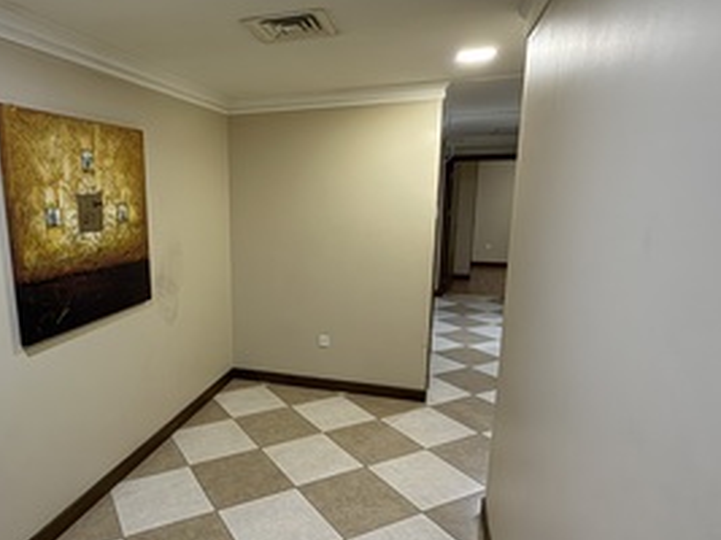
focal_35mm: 24
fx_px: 500
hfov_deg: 70.2
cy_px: 293
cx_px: 261
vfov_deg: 56.7
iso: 500
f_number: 2.2
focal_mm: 2.22
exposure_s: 1/50
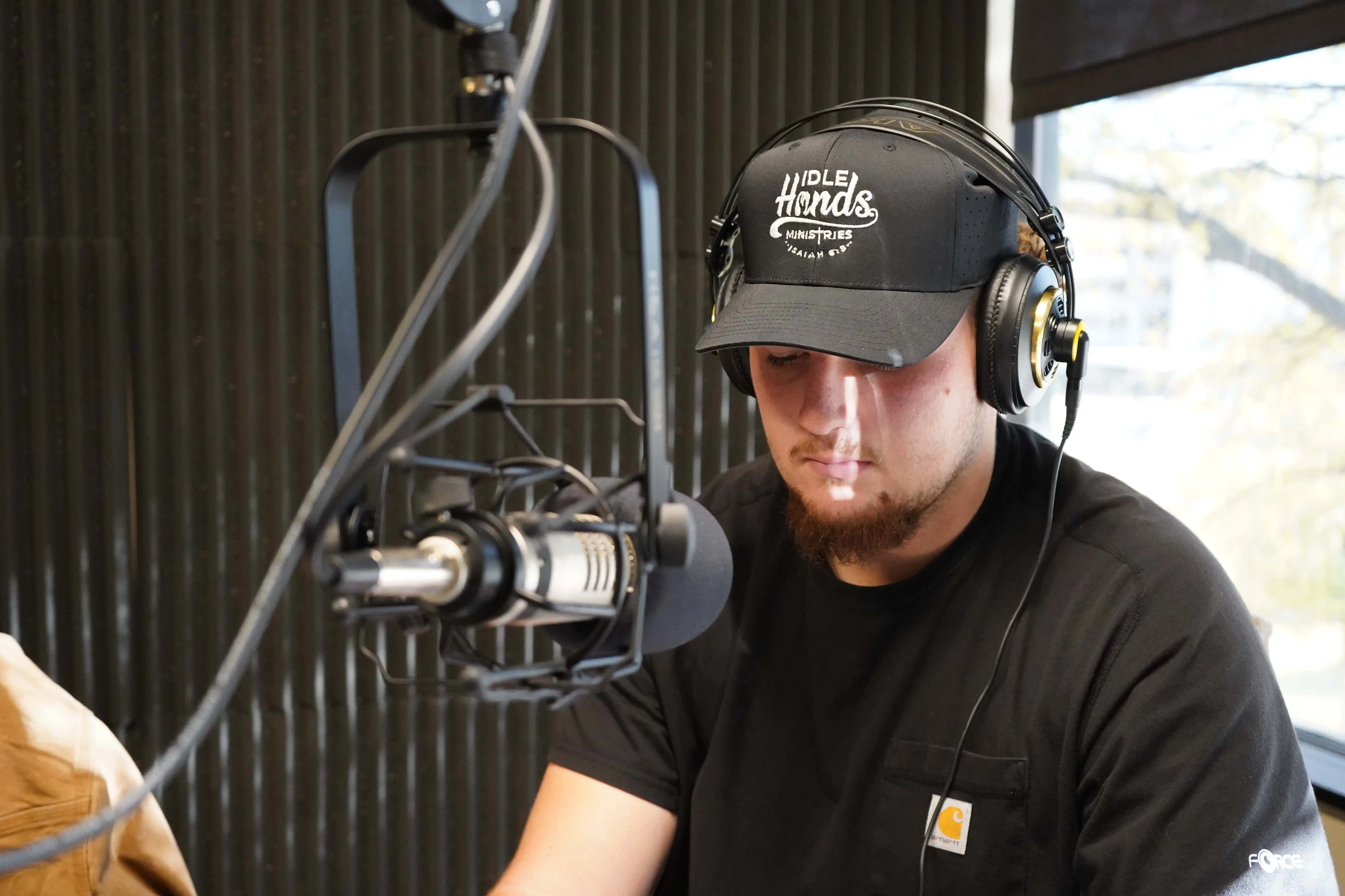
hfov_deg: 48.5
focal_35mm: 40
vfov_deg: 33.4
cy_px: 448
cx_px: 672
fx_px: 1494
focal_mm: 40
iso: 6400
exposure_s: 1/160
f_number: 4
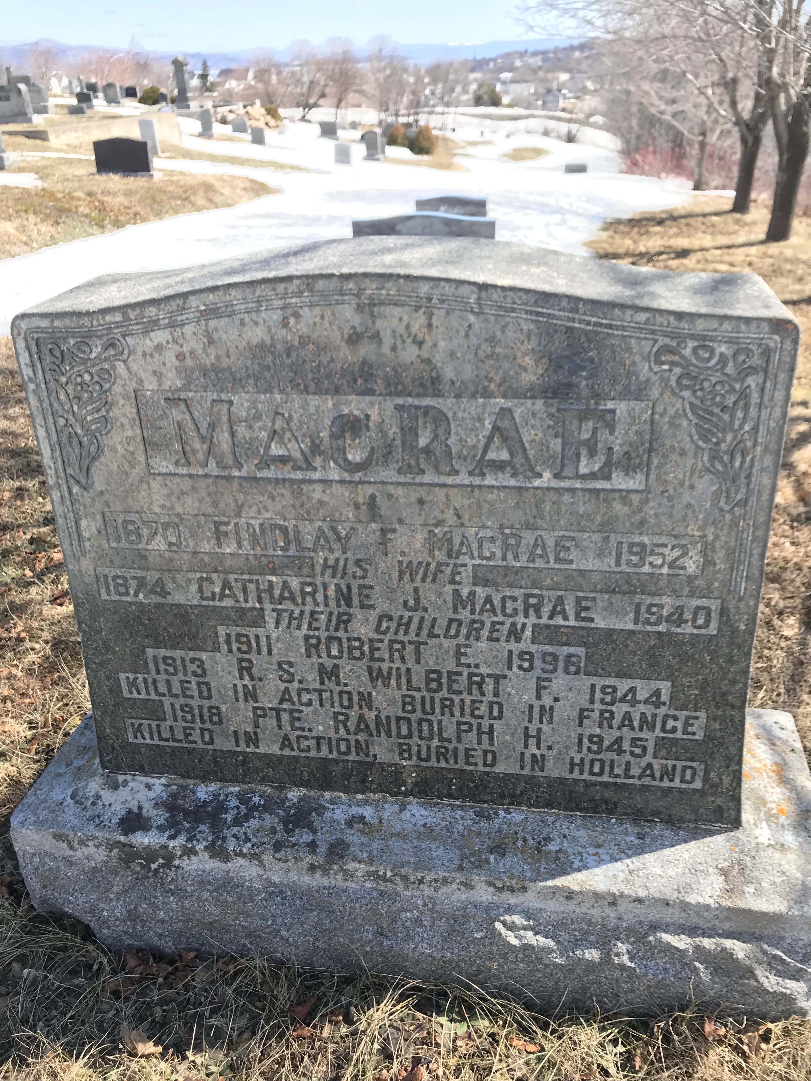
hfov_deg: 49.7
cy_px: 540
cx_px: 406
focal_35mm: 28
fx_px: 875
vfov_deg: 63.4
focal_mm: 3.99
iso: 20
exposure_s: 1/742
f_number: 1.8
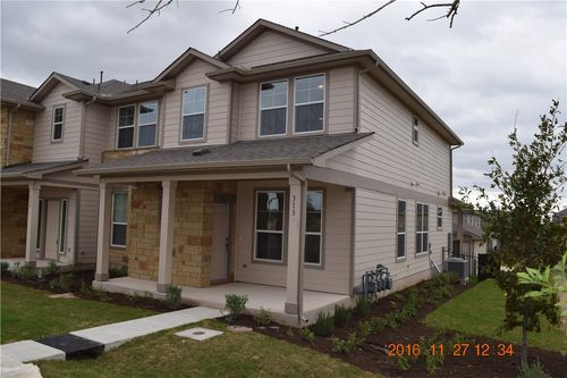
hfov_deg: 67.4
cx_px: 284
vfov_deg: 47.9
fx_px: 425
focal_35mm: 27
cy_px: 189
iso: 100
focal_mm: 18
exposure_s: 1/200
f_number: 8
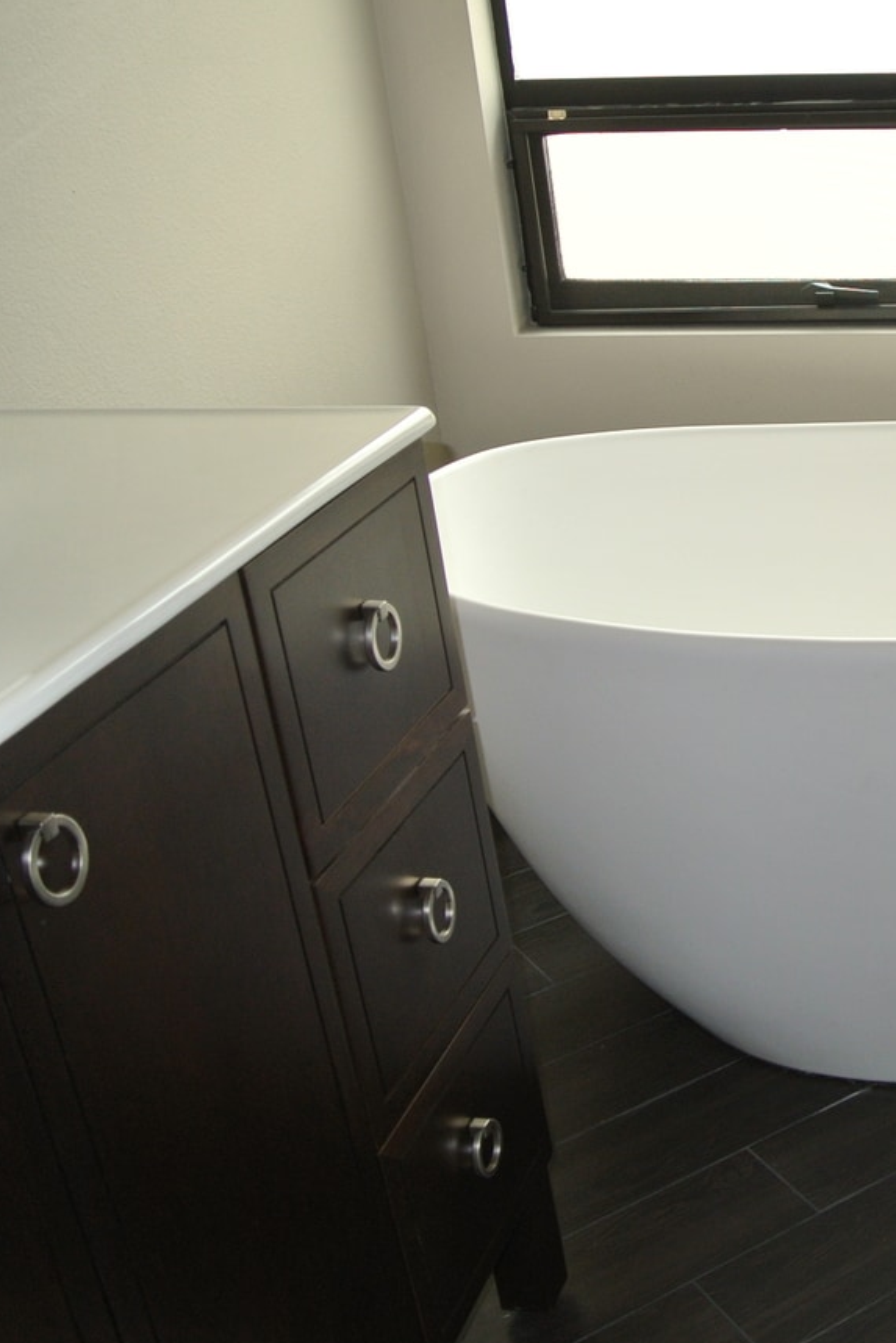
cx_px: 1157
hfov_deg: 24.9
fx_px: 1754
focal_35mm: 47
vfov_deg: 41.9
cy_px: 672
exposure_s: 1/60
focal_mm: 10
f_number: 4
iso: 200
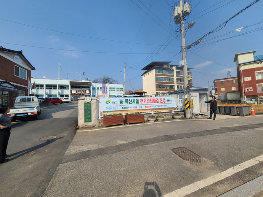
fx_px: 99
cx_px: 132
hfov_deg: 106.2
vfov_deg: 90.0
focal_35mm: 13
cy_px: 98
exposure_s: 1/2049
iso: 50
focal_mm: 2.2
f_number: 2.2
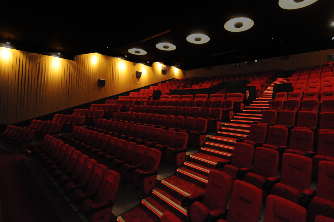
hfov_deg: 92.9
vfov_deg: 70.0
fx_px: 158
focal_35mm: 17
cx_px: 188
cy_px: 97
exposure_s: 1/5
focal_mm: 10
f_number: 5.6
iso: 3200
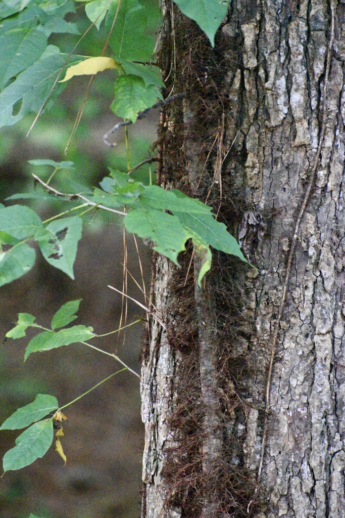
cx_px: 172
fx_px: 3772
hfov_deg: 5.2
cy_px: 259
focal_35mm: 262
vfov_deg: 7.8
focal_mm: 175
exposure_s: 1/320
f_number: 6.3
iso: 22800
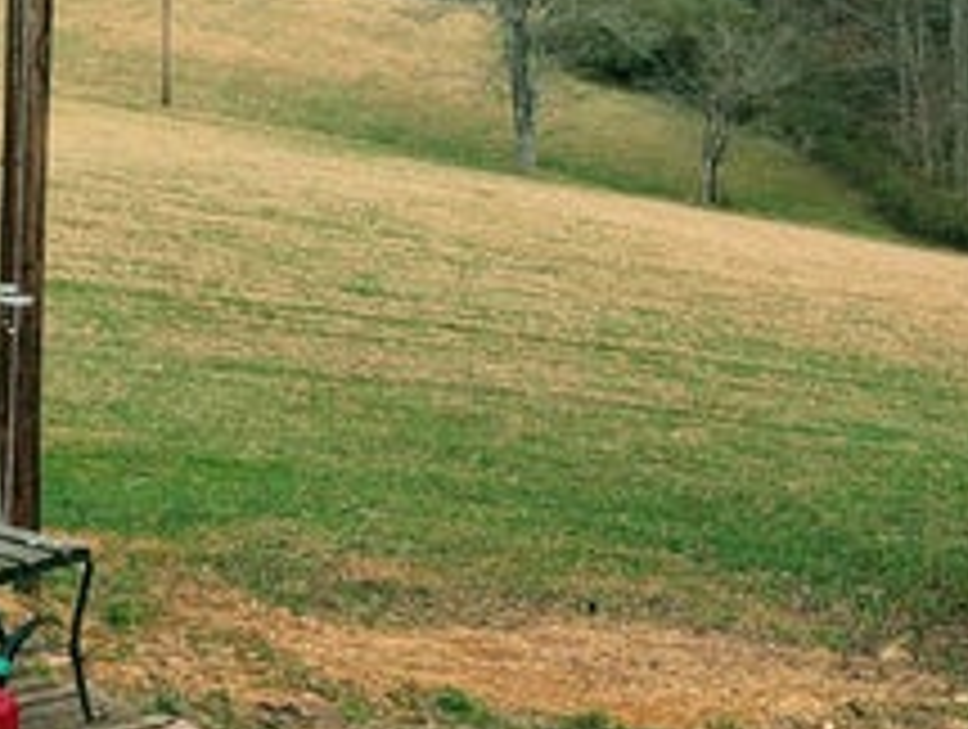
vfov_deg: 15.5
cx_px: 815
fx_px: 2661
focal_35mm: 95
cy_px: 94
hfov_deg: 20.3
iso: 20
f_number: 1.68
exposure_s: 1/699
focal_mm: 6.9
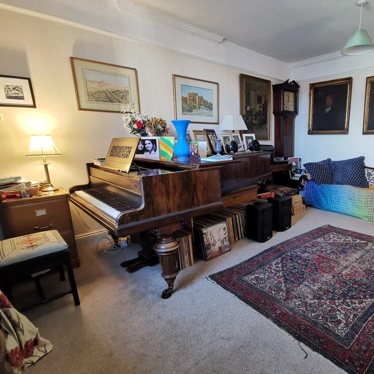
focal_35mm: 21
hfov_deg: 69.9
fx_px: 257
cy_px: 191
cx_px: 252
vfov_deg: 72.1
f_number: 2.2
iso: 800
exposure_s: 1/33.3
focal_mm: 2.26
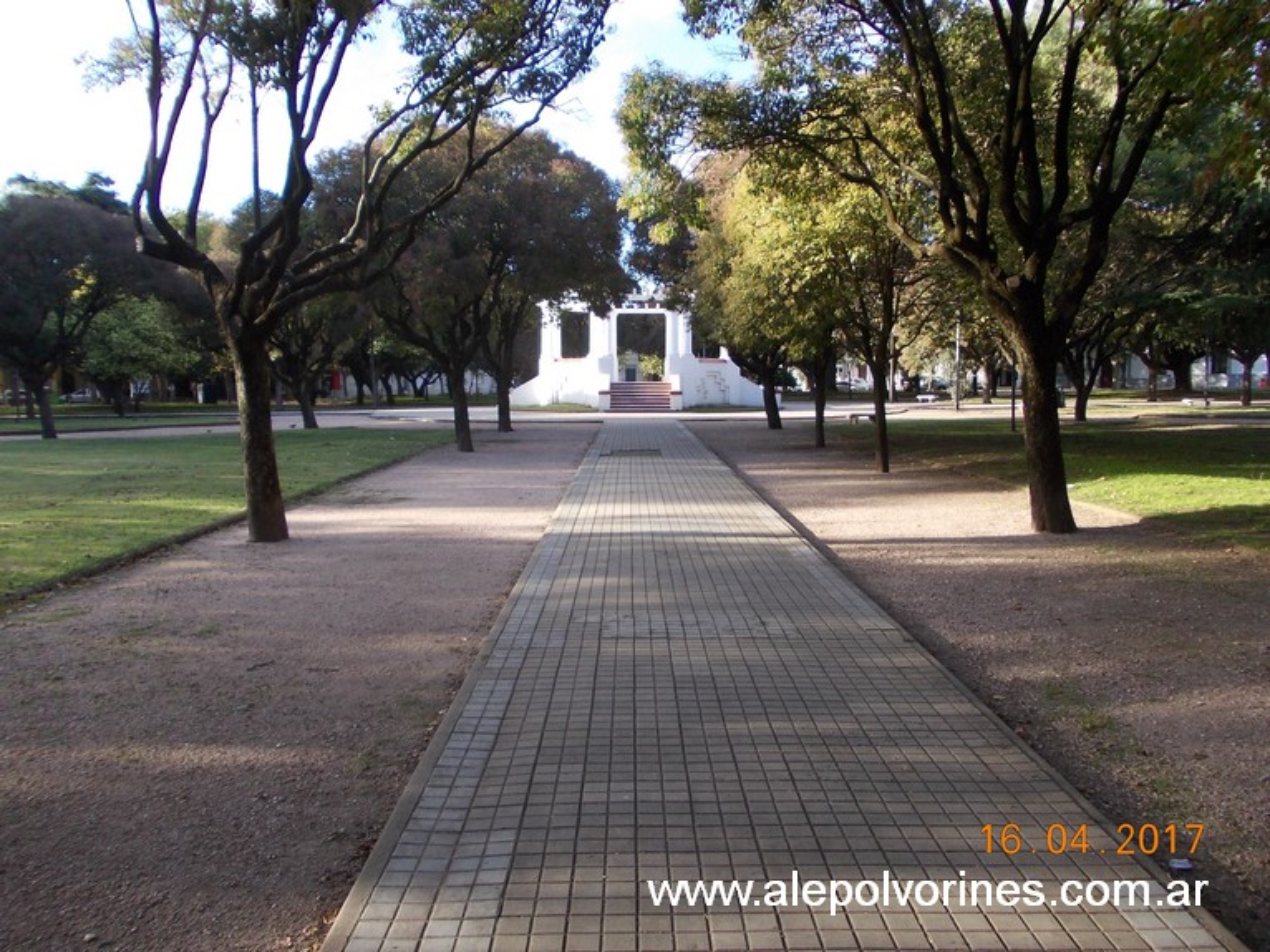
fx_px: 1027
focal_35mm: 28
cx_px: 635
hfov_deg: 63.5
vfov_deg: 49.7
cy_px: 476
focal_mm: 4
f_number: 2.7
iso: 80
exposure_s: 1/200
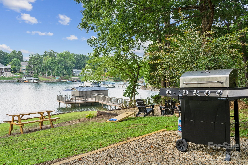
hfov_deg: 61.9
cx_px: 124
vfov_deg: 43.6
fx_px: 207
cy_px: 82
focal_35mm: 30
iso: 100
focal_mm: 30
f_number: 5
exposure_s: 1/100
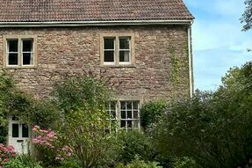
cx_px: 28
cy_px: 71
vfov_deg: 20.6
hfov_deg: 29.4
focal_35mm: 66
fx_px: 462
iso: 50
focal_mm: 5.7
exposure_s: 1/2165
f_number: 1.5
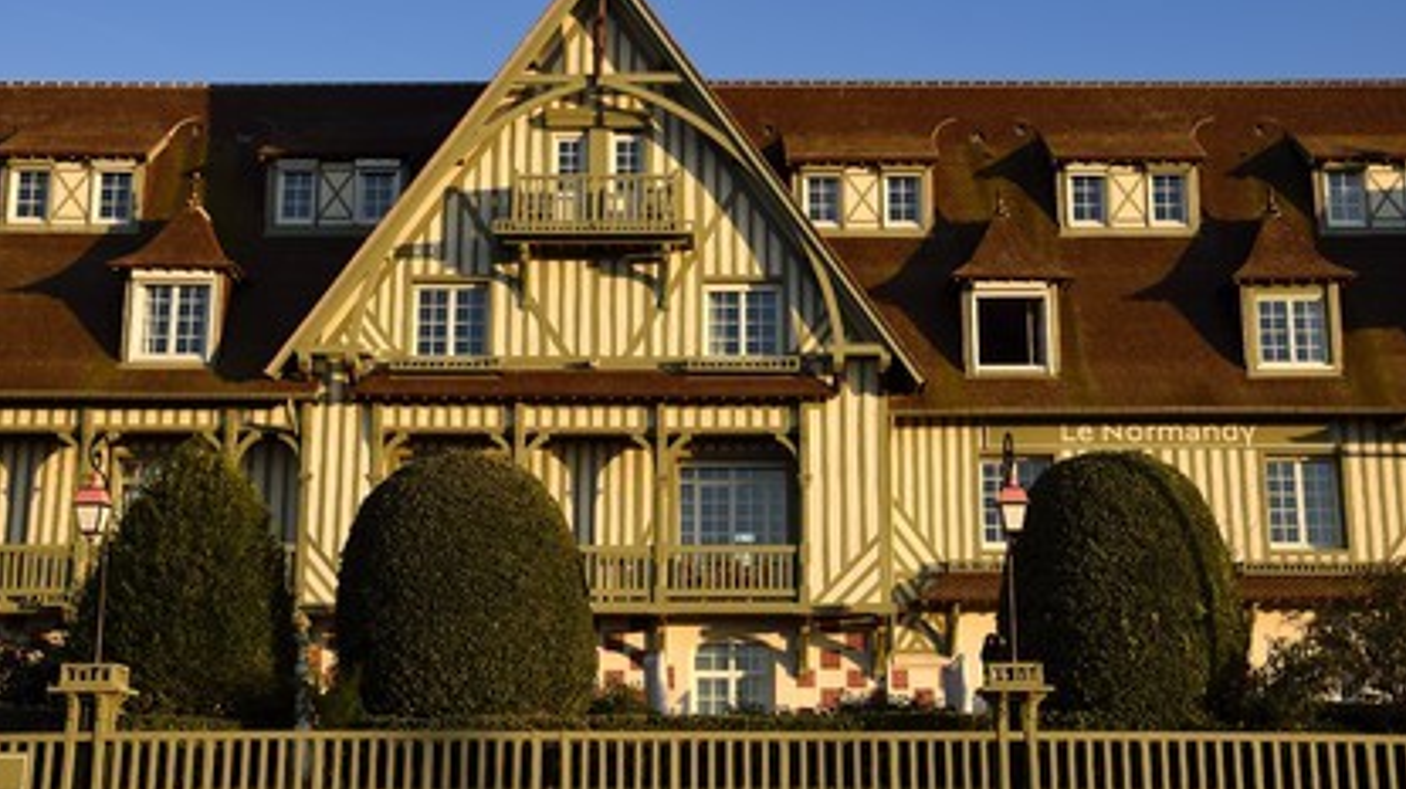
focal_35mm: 53
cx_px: 708
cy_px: 328
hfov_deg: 39.2
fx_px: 1975
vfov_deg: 22.6
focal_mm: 50
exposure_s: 1/250
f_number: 8
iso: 200
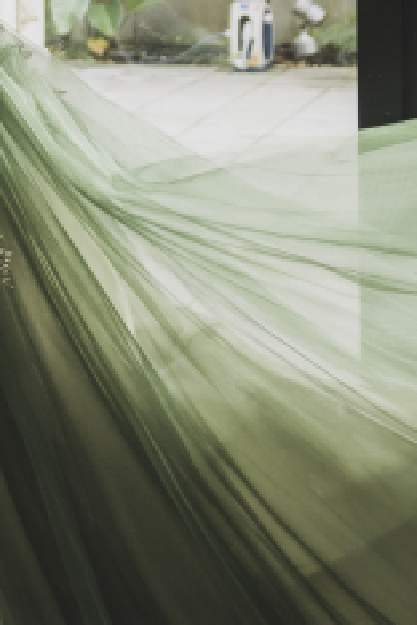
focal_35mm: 154
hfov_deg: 8.6
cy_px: -195
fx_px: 2676
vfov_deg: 12.9
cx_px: -313
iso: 1600
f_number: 3.1
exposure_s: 1/60
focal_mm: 30
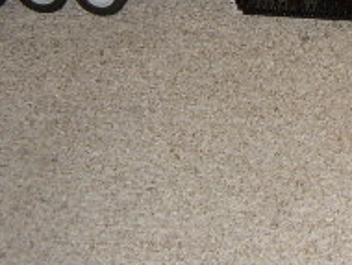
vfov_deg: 14.2
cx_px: 541
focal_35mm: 101
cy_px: -63
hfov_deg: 17.3
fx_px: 1028
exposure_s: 1/30
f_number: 2.9
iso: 183
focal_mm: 5.8
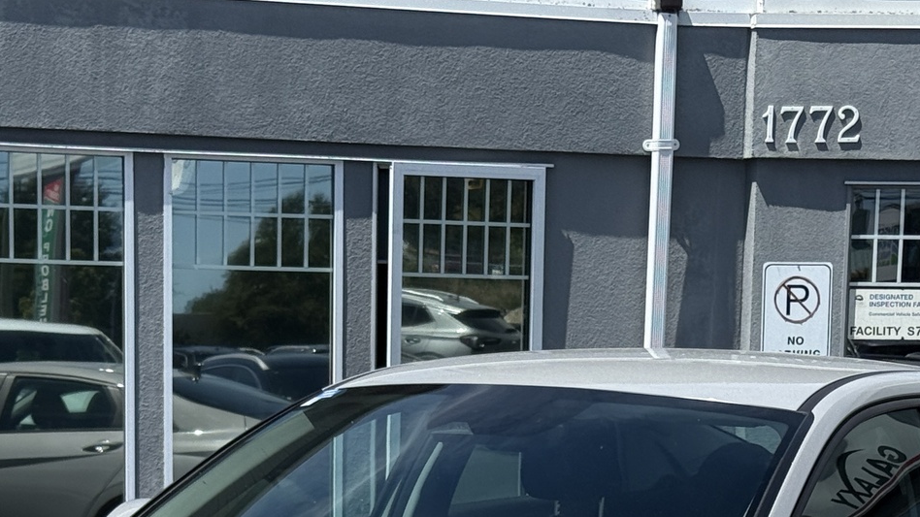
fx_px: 2756
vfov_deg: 10.4
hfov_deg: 18.9
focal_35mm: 113
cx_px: 433
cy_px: 727
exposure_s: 1/6024
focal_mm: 6.76
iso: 80
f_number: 1.78
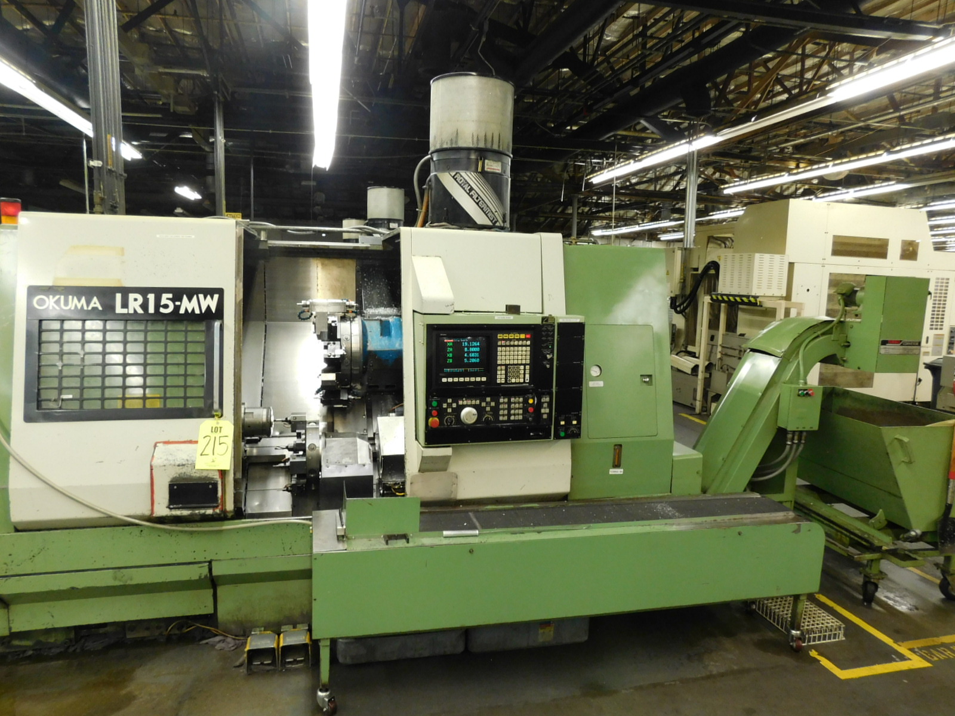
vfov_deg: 58.9
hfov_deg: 73.9
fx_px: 635
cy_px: 358
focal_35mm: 23
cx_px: 478
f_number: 3
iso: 280
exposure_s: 1/30
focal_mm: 4
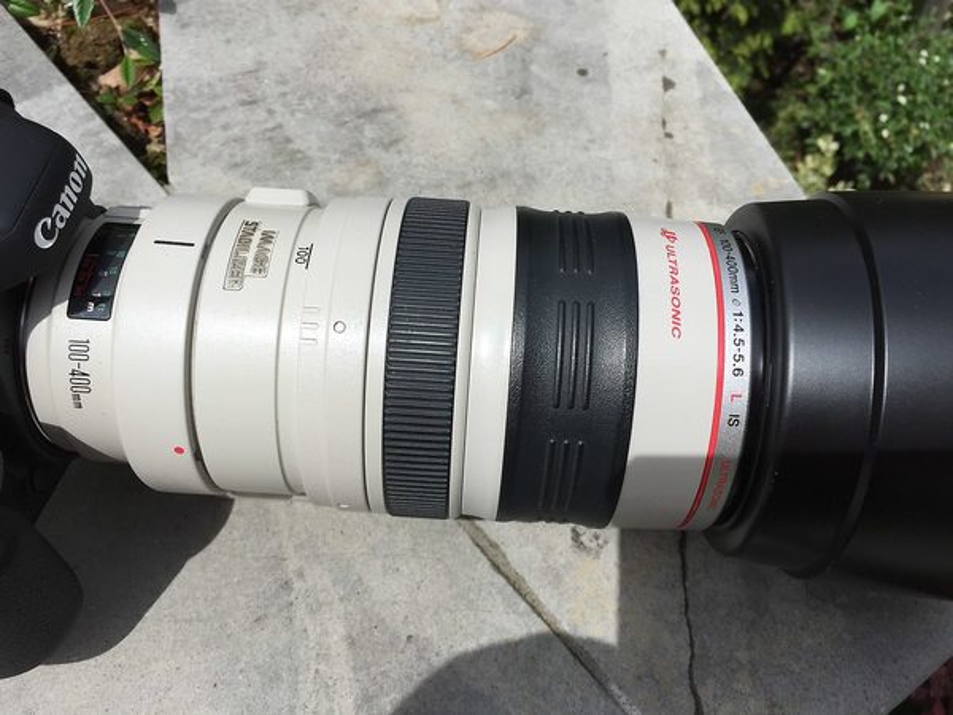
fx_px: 798
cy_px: 358
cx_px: 476
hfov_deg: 61.7
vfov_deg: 48.2
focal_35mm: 29
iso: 32
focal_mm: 4.15
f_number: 2.2
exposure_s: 1/3597
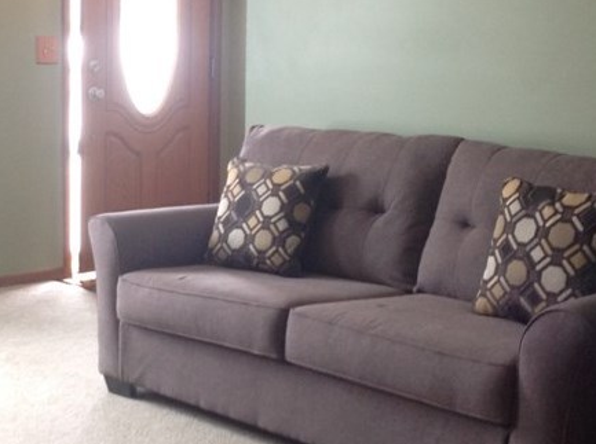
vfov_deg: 17.7
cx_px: 175
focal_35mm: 83
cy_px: 166
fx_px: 1426
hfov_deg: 23.4
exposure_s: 1/15
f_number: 2.4
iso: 80
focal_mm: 4.28
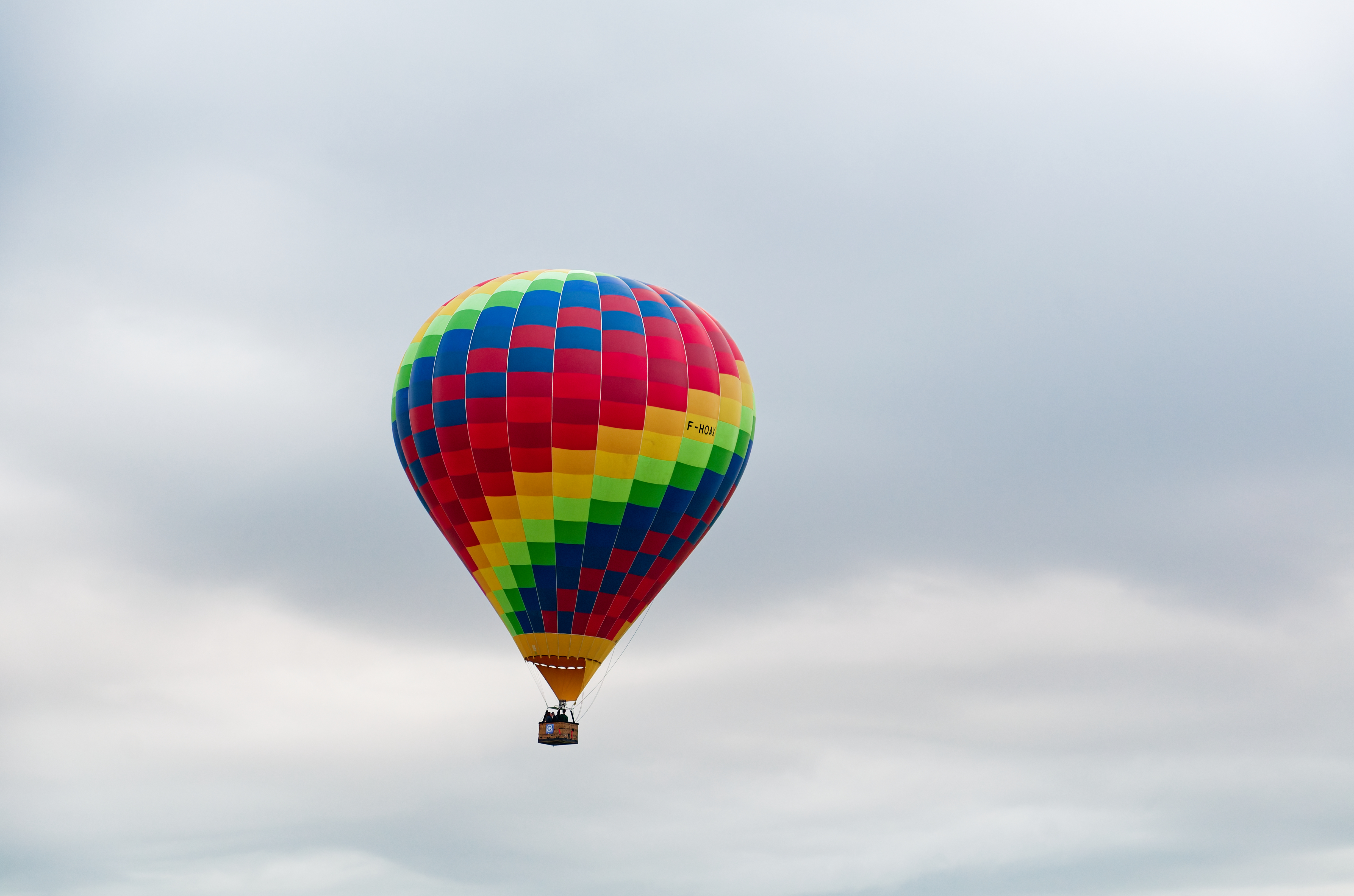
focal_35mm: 112
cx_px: 677
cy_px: 448
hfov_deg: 18.2
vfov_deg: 12.1
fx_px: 4222
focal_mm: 75
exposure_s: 1/80
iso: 400
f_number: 5.3
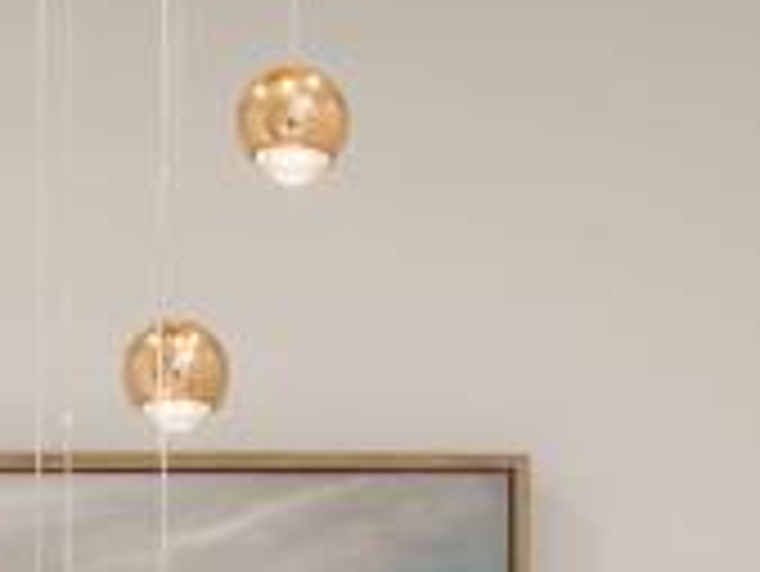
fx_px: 3186
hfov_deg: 13.6
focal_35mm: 145
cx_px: 423
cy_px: 1252
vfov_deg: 9.4
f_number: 16
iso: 320
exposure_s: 1/2
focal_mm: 17
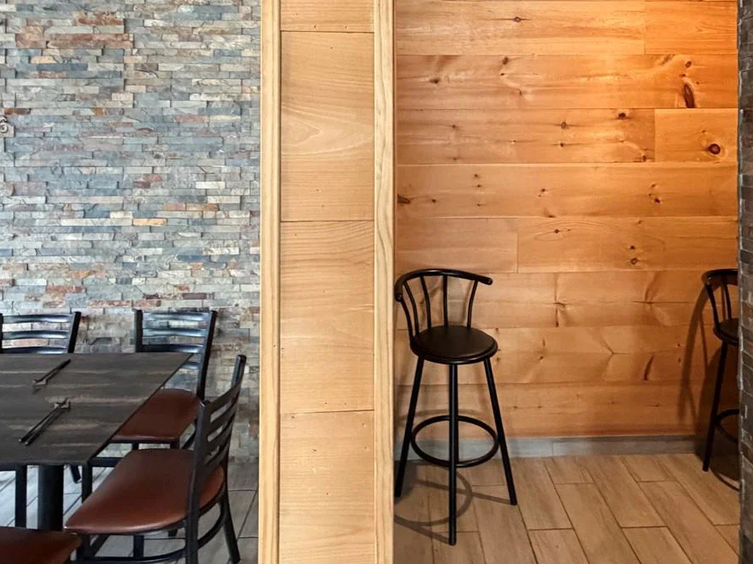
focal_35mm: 25
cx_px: 419
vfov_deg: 52.0
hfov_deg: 69.2
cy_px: 127
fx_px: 544
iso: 640
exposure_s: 1/60
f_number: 2.2
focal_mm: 2.22
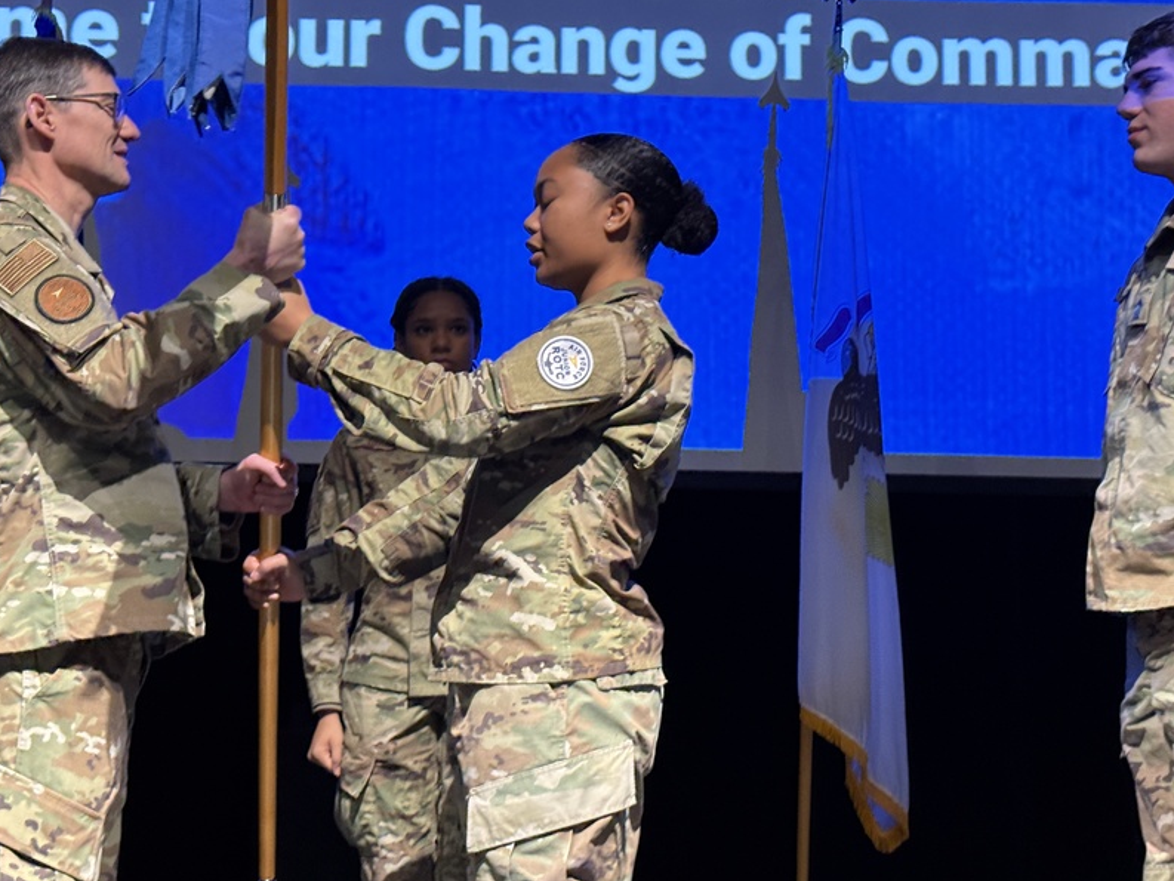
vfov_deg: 23.6
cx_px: 441
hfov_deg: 31.1
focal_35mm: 62
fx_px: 2103
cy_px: 400
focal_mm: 6.76
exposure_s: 1/40
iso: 250
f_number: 1.78
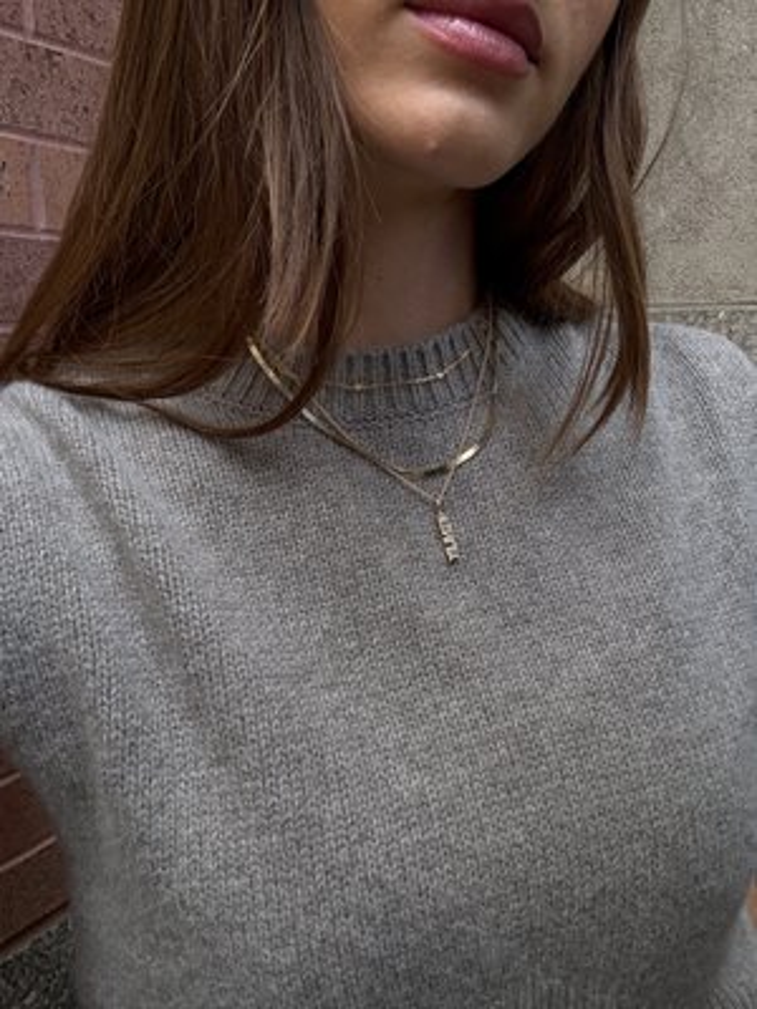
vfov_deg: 60.0
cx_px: 378
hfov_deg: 46.8
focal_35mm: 30
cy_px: 504
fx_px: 875
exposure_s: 1/121
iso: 64
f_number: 1.9
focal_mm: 2.69
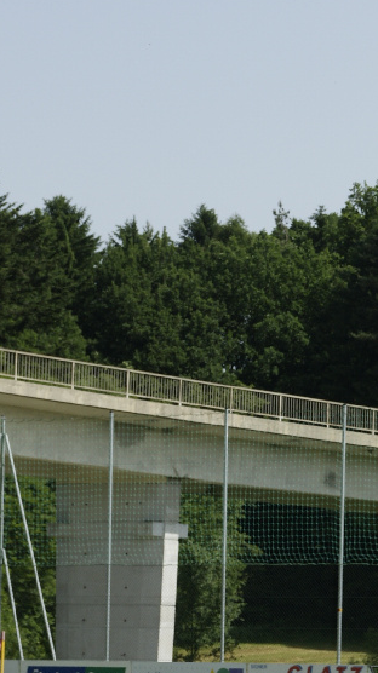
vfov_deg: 10.2
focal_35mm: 212
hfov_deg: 5.7
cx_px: 425
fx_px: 3784
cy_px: 445
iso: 100
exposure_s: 1/500
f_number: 6.3
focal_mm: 50
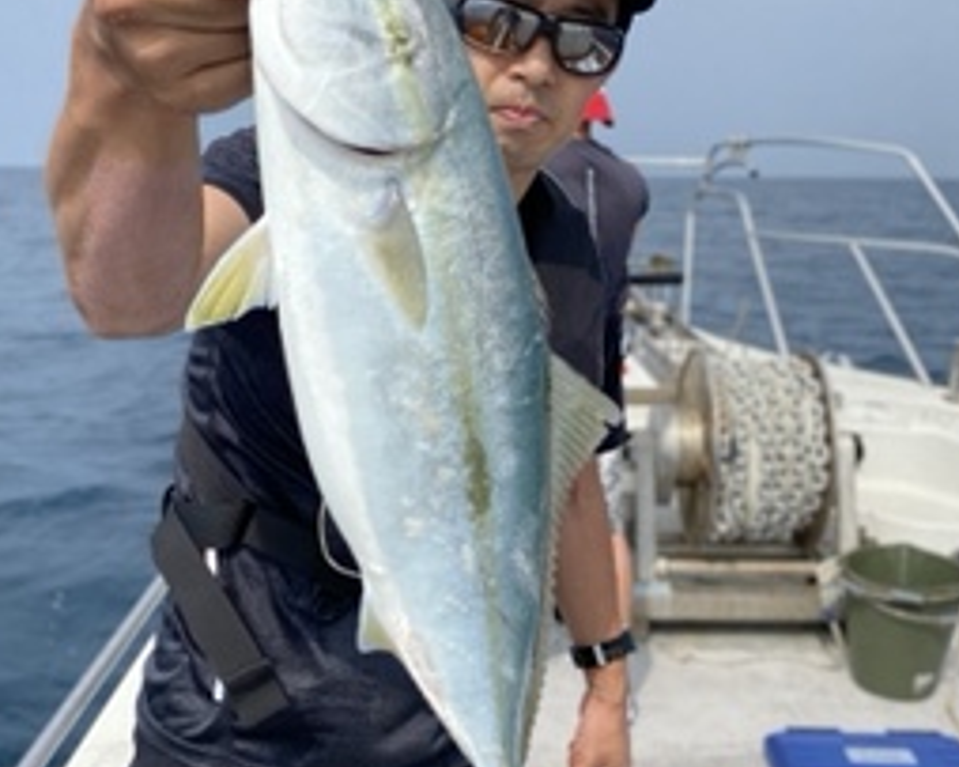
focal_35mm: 40
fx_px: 1135
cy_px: 370
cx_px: 495
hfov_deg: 45.8
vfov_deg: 37.3
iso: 32
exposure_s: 1/3731
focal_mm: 4.25
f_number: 1.8
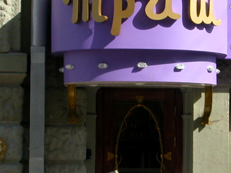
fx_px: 1114
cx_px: 213
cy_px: 104
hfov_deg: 11.8
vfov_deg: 8.9
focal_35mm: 167
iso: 100
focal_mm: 12.5
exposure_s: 1/487
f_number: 4.1
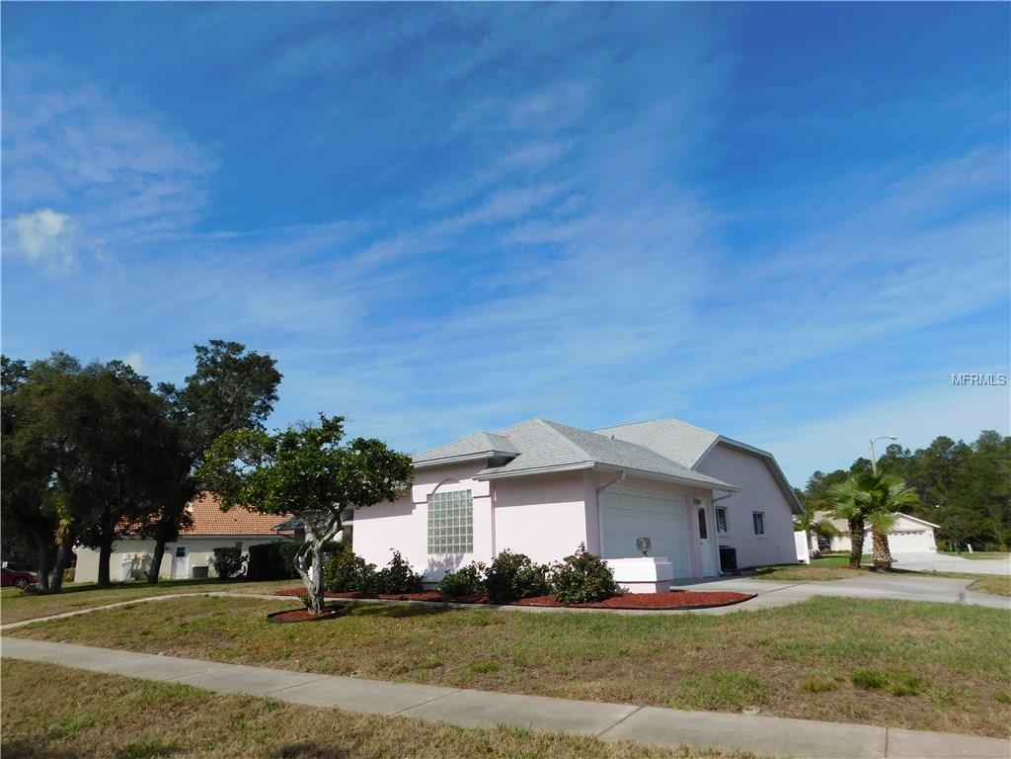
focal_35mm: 23
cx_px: 506
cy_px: 380
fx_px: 672
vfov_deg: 58.9
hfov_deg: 73.9
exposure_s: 1/800
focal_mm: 4
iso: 125
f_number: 6
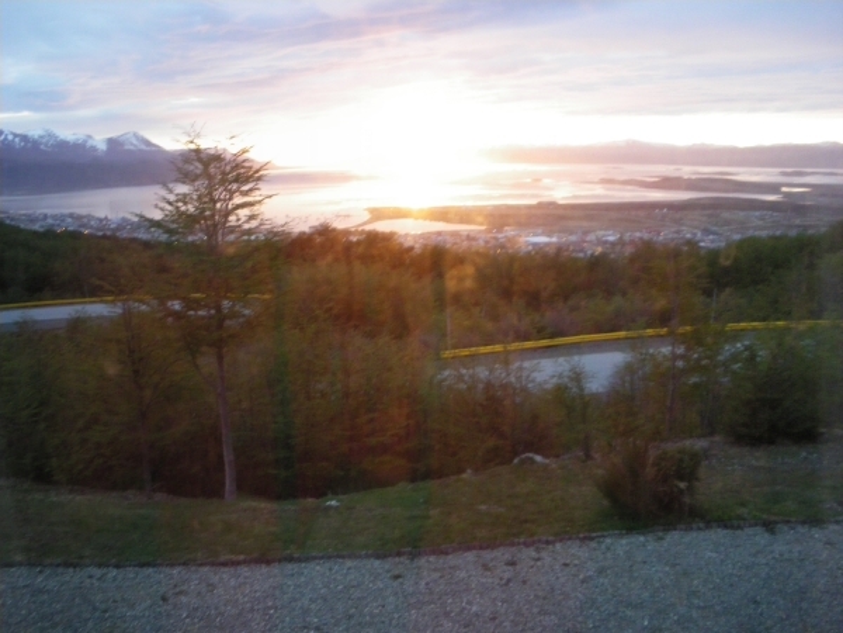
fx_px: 877
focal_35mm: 36
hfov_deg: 51.4
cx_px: 422
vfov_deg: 39.7
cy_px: 316
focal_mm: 6.3
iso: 400
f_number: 3.5
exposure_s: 1/50
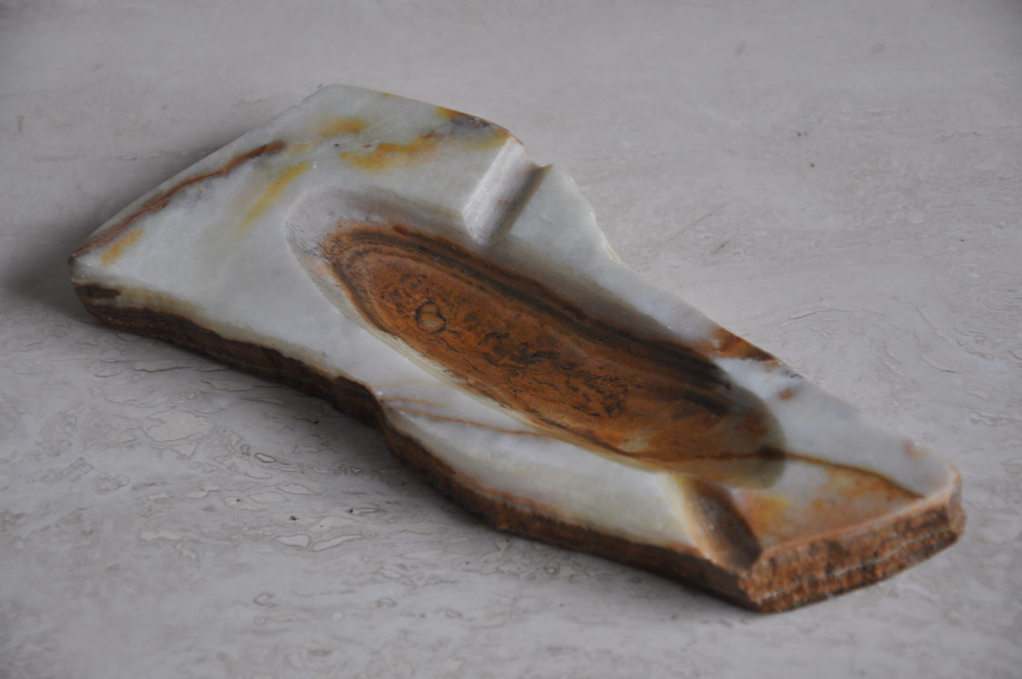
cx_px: 511
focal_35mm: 128
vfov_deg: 10.7
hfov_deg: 16.1
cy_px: 340
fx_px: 3615
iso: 640
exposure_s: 1/40
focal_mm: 85
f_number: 5.6
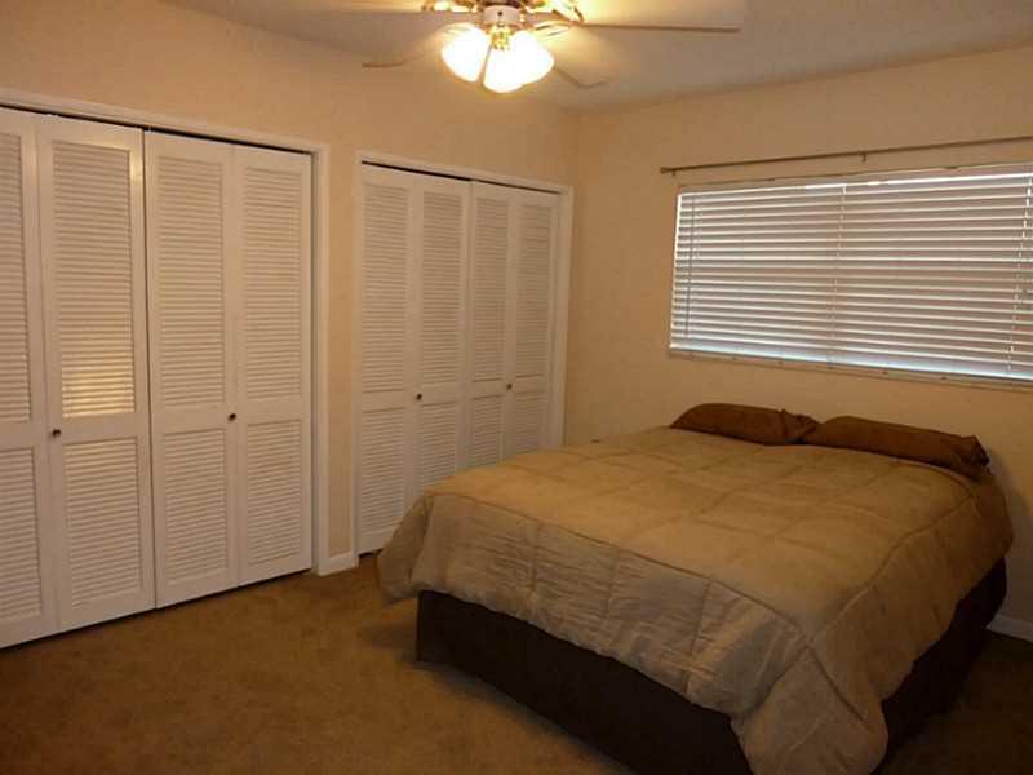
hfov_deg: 69.4
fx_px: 746
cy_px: 388
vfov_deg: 54.9
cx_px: 516
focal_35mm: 25
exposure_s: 1/30
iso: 200
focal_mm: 4.1
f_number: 3.3
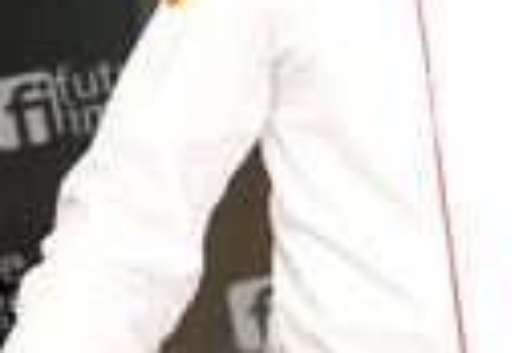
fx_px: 1724
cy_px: 0
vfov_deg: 11.6
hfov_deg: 17.4
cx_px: 387
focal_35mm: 117
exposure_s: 1/160
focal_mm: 34
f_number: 5.6
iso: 2000
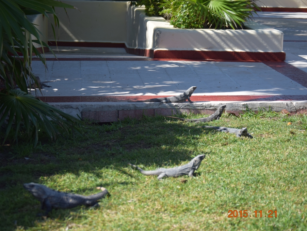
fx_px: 958
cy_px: 115
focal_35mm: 108
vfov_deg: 13.7
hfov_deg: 18.2
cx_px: 136
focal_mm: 66
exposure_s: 1/1250
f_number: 4.2
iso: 200
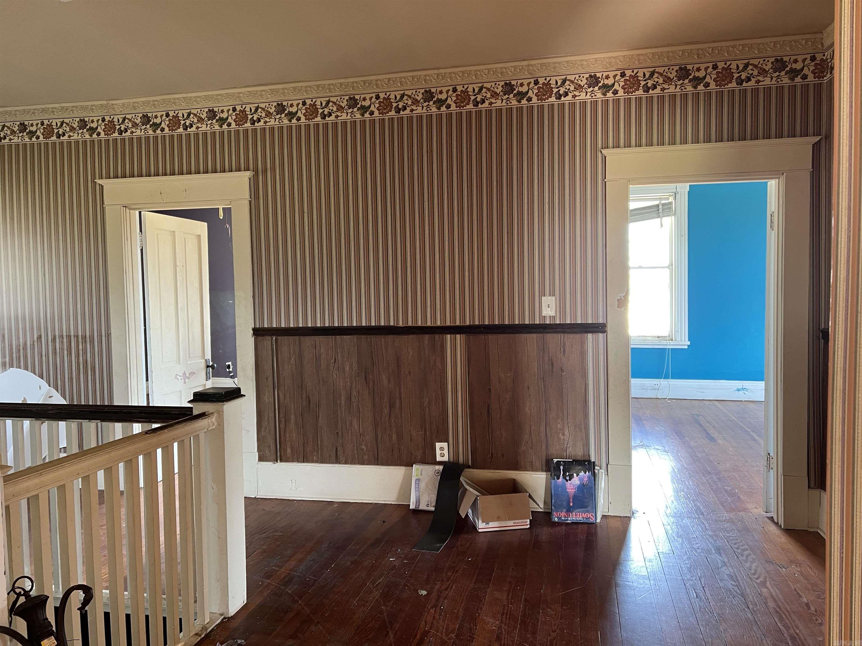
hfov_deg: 67.3
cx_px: 431
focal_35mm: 26
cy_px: 323
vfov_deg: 53.1
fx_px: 647
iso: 160
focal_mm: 5.7
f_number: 1.5
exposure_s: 1/60
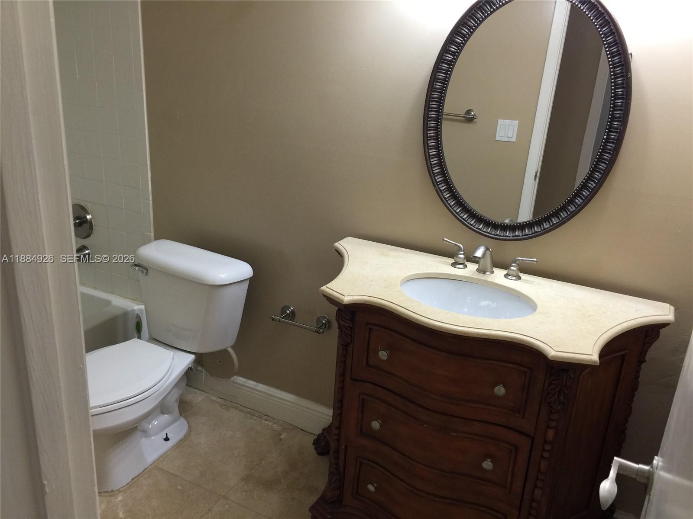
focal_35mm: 29
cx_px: 346
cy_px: 260
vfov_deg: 48.2
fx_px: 581
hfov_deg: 61.7
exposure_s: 1/30
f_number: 2.2
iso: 50
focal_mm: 4.15
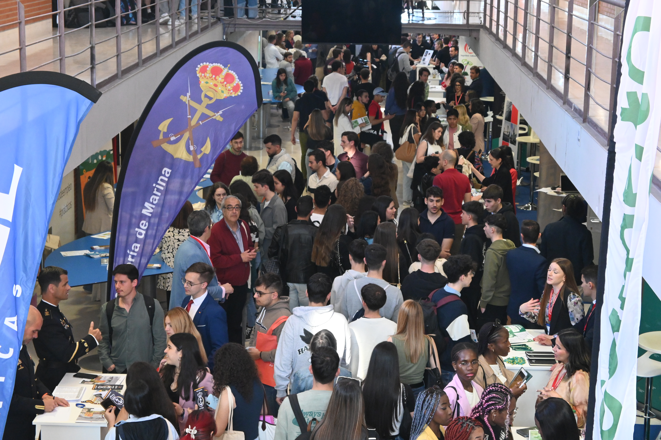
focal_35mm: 75
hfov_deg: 27.0
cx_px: 330
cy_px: 220
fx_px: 1377
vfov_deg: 18.2
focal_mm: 50
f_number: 6.3
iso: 3200
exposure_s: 1/80
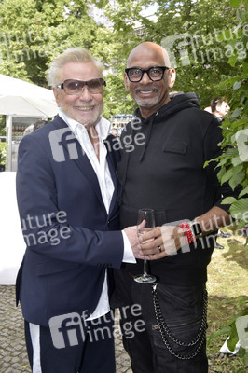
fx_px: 352
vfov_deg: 55.8
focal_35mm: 34
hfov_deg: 38.8
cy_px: 186
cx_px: 124
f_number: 9
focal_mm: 34
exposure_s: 1/250
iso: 400
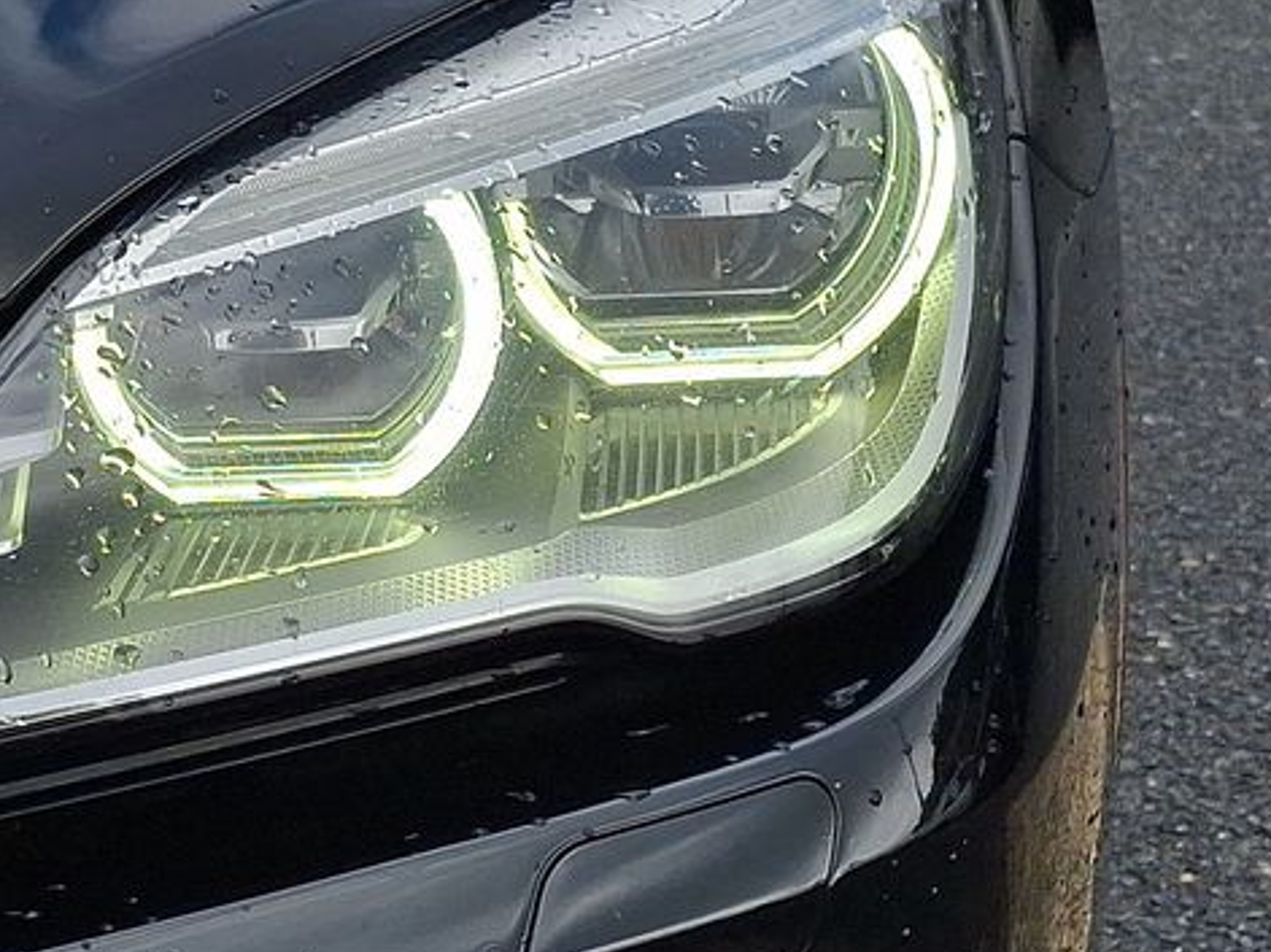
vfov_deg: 41.6
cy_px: 386
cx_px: 426
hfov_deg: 52.9
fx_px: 1248
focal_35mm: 34
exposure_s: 1/2500
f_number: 1.8
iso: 25
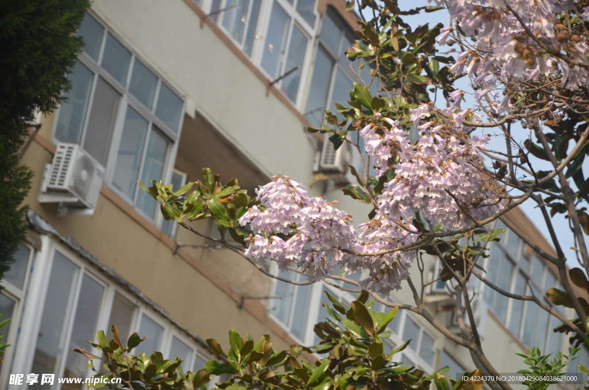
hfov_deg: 13.1
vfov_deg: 8.7
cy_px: 195
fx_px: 2571
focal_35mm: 158
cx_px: 294
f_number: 5.6
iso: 100
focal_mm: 105
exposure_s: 1/200
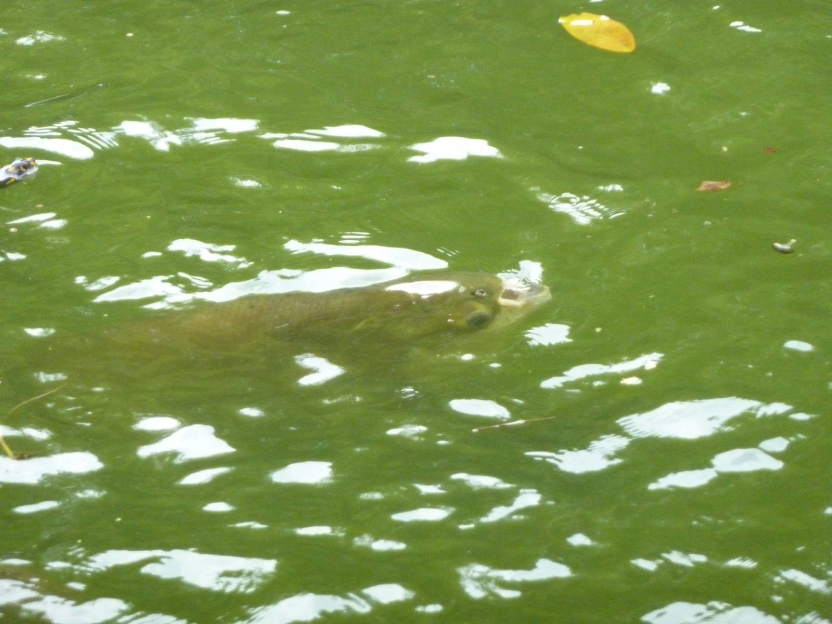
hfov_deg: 7.6
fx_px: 6249
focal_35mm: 260
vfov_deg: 5.7
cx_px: 416
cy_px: 312
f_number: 4.7
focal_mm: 42.6
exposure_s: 1/400
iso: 800
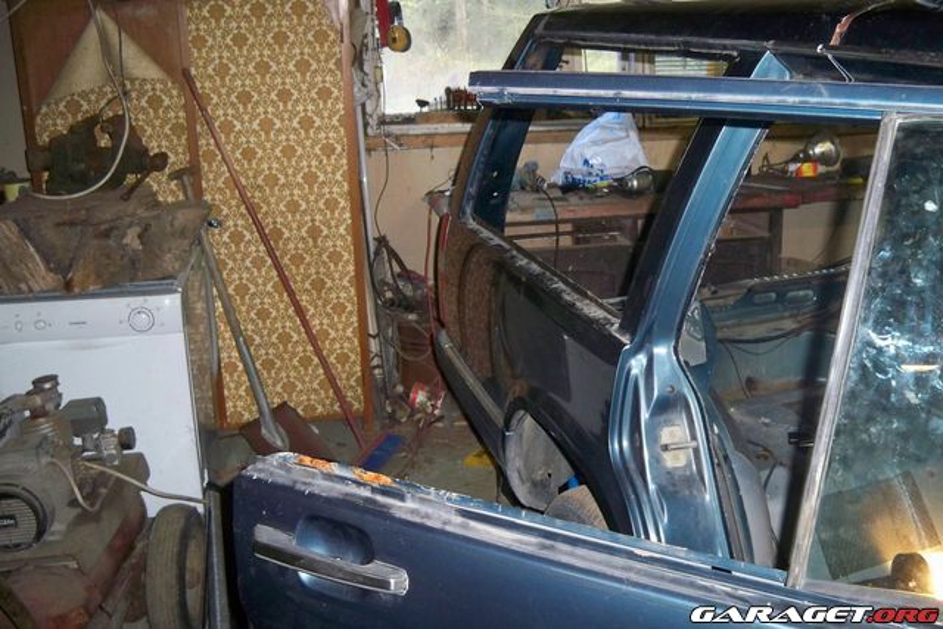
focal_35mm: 37
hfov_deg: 51.9
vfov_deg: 36.0
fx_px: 969
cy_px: 314
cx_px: 472
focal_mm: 7.9
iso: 250
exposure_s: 1/30
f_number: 3.1
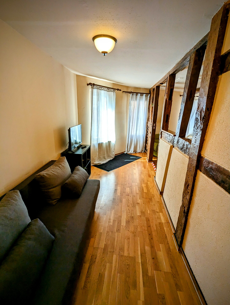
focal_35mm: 16
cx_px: 115
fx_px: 141
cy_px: 152
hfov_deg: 78.2
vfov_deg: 94.4
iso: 64
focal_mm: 2.35
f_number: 2.2
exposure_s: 1/117
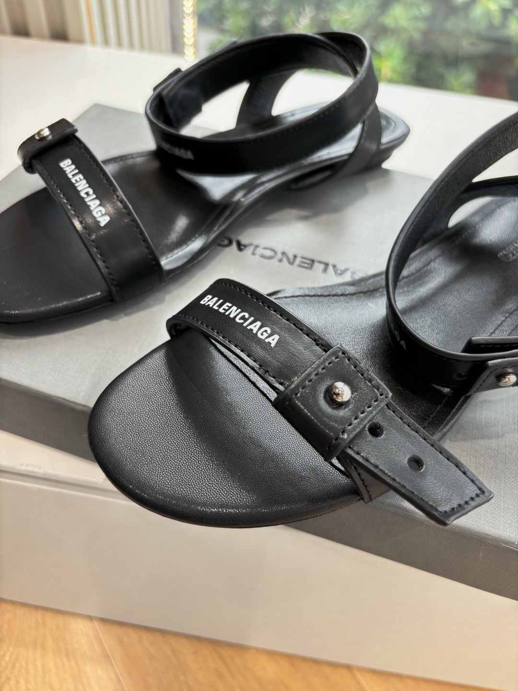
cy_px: 346
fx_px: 519
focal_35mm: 26
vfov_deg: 67.3
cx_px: 259
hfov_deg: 53.1
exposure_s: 1/121
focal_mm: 5.96
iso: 64
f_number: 1.6
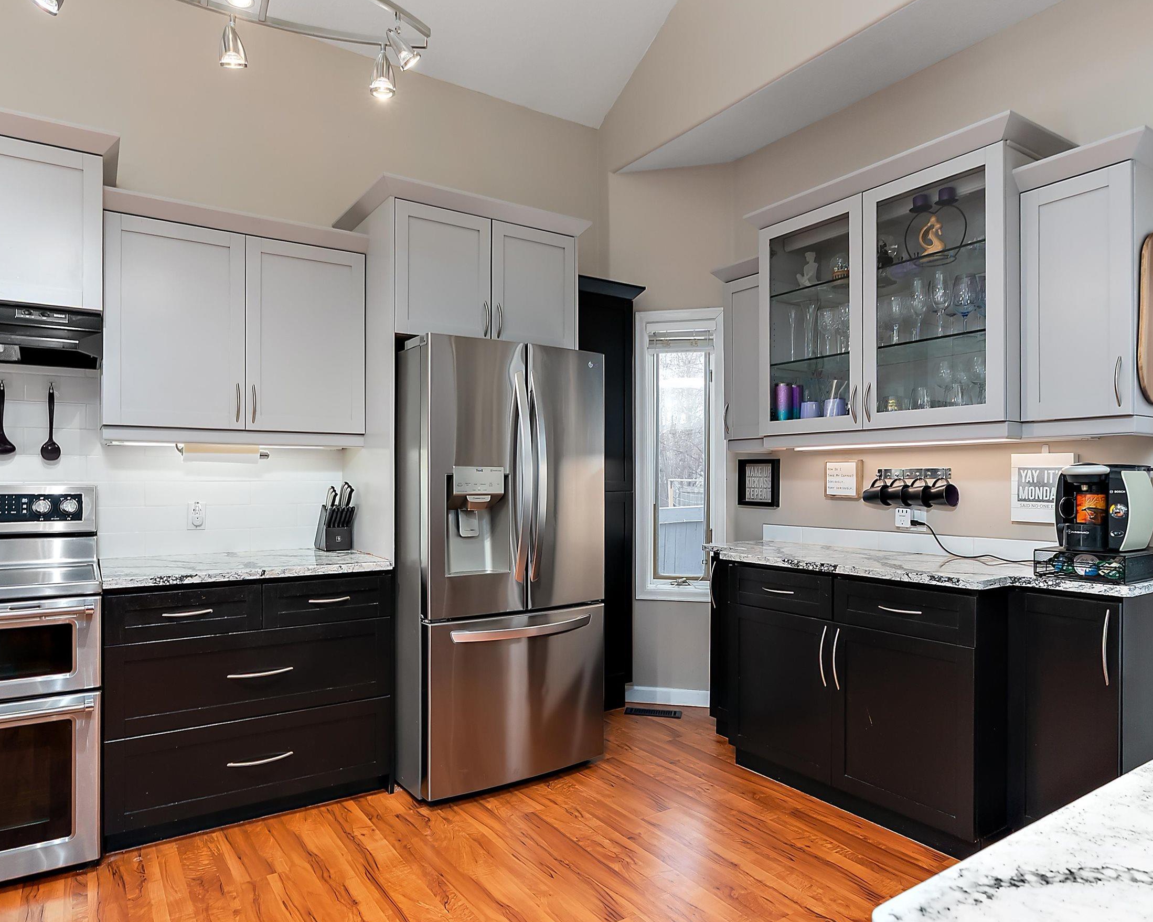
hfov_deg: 77.6
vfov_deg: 65.5
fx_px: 717
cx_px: 550
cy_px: 491
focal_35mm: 21
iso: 640
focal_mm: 16
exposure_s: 1/6
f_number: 8
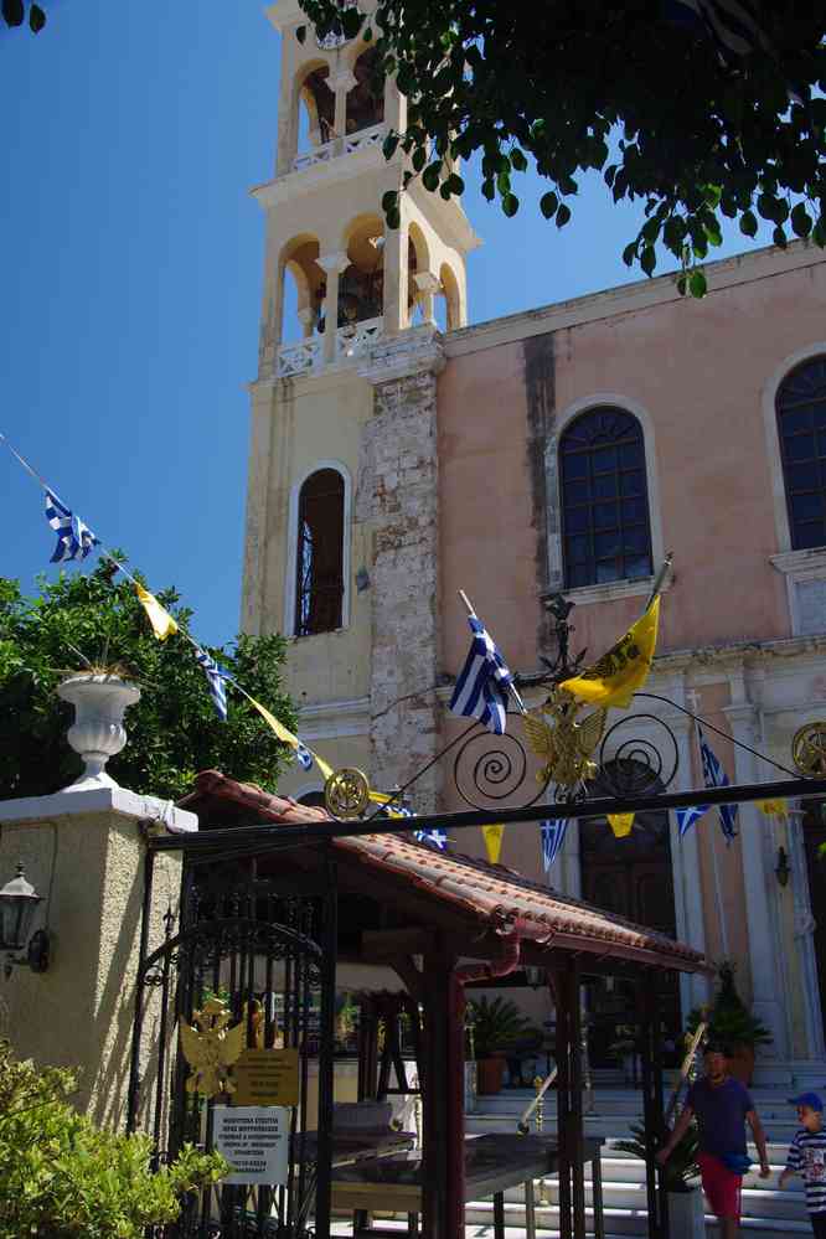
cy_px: 620
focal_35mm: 35
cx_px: 413
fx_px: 1192
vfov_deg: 54.9
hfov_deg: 38.2
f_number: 10
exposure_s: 1/30
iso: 100
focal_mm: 23.1
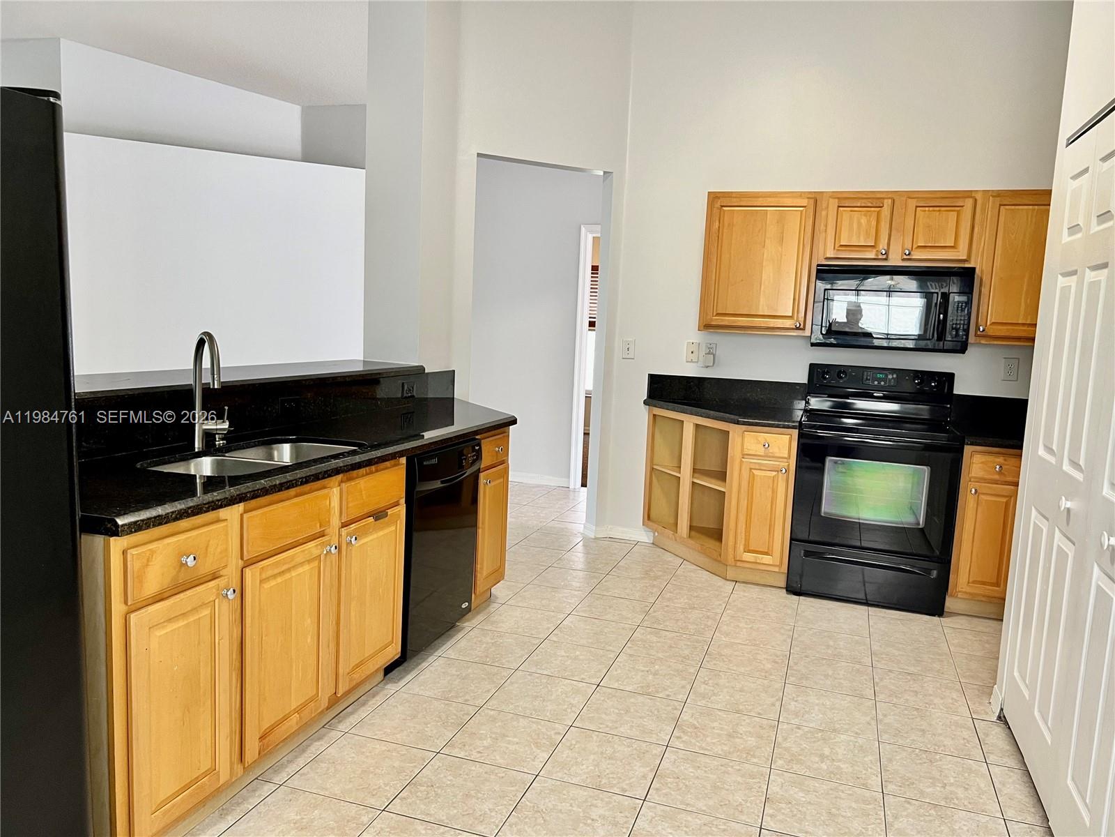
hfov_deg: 67.3
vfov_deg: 53.1
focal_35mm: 26
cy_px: 418
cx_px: 558
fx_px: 837
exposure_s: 1/60
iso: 80
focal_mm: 5.7
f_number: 1.5
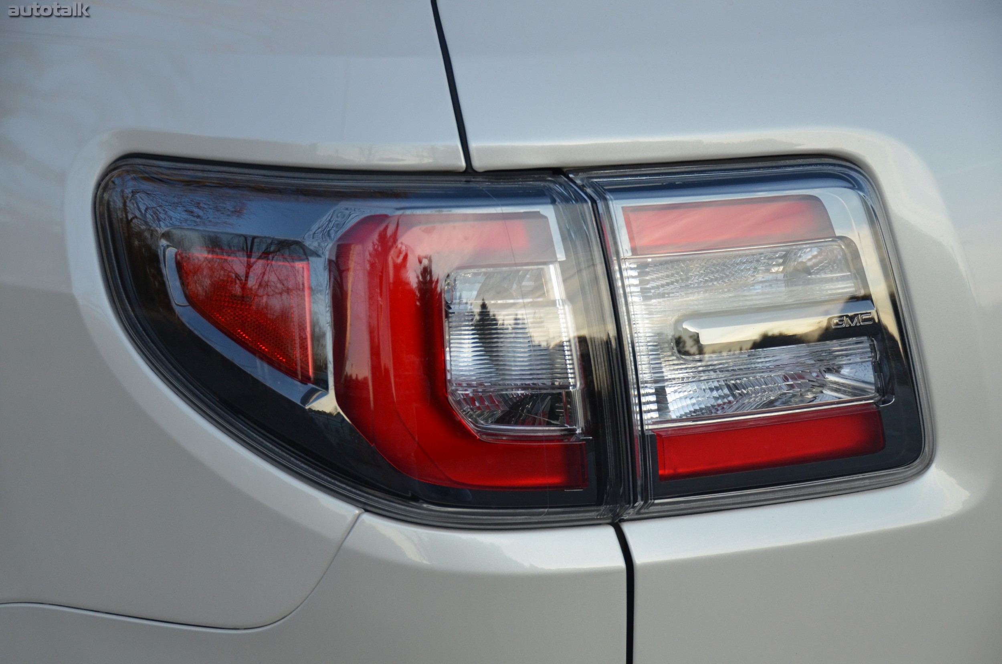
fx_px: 3125
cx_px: 501
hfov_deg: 18.2
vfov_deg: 12.1
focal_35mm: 112
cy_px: 332
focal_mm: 75
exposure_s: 1/1000
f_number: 5
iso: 720
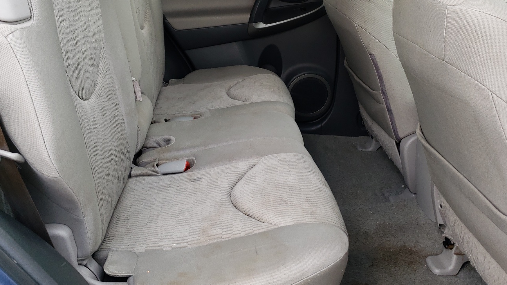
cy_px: 63
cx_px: 277
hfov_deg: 56.5
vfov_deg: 32.9
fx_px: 470
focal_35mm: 35
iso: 50
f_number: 1.5
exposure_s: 1/250
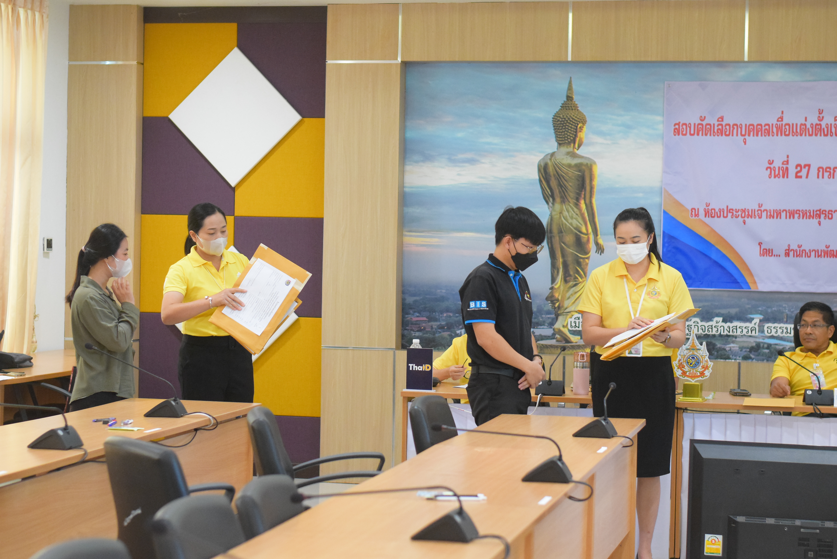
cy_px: 280
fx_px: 1744
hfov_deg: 27.0
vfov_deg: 18.2
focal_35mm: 75
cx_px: 418
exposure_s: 1/500
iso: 3200
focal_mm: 50
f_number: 2.8
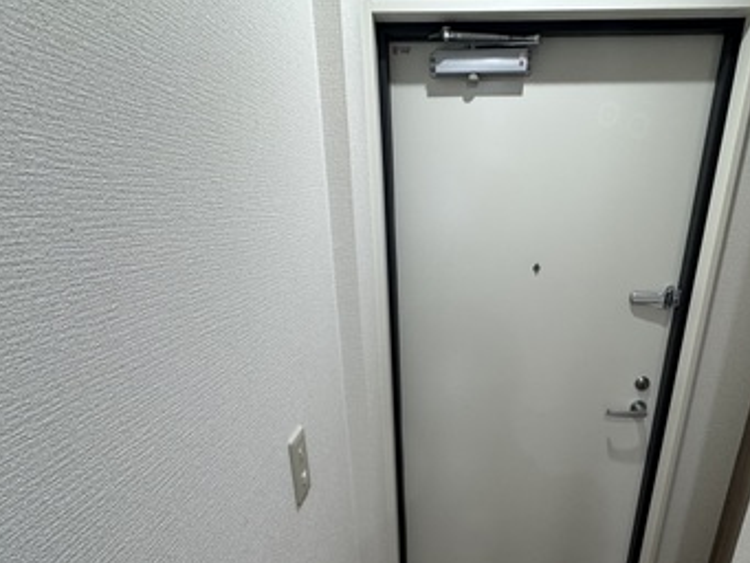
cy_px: 424
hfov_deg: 73.3
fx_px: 498
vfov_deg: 55.9
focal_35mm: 23
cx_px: 440
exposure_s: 1/120
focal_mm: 2.22
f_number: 2.2
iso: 250
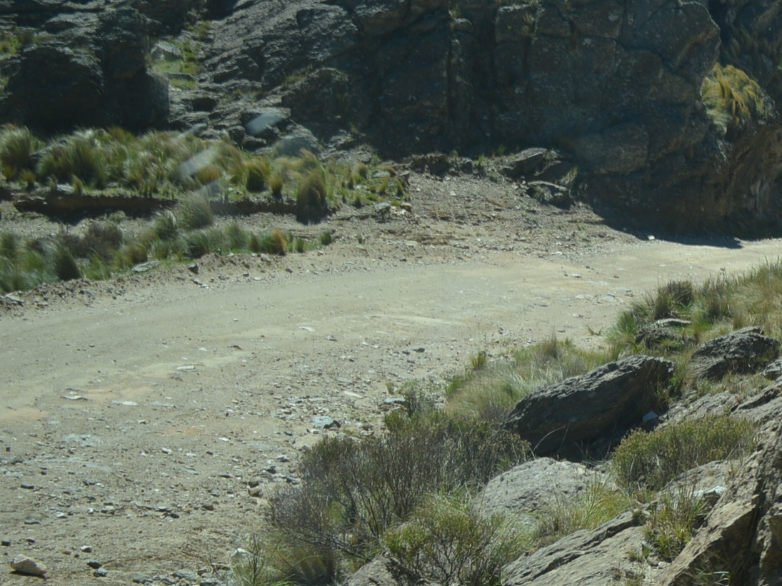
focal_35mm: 95
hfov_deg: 18.9
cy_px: 115
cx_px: 1066
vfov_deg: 15.5
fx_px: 2146
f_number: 8
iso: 100
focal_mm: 24
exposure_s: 1/250
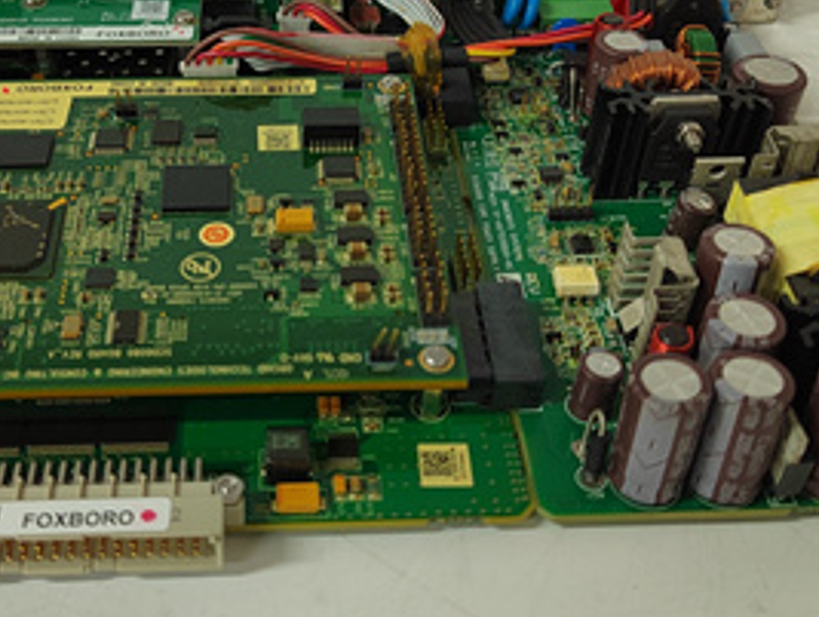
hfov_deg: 43.5
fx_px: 1019
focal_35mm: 43
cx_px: 310
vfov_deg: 33.5
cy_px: 232
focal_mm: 5.52
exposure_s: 1/100
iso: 1906
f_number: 1.9
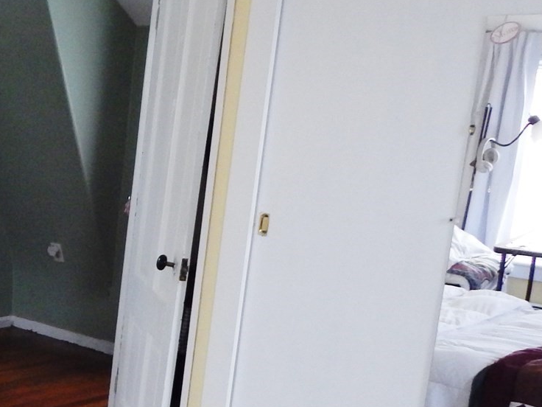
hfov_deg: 25.8
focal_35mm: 64
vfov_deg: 22.6
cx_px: -166
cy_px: 321
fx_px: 1002
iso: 320
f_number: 3
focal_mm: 4
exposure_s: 1/30
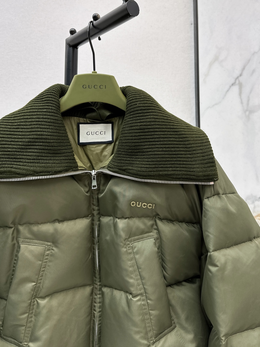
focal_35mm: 24
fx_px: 240
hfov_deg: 56.8
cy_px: 174
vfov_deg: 71.6
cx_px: 130
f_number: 1.78
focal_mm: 6.86
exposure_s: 1/209
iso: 64
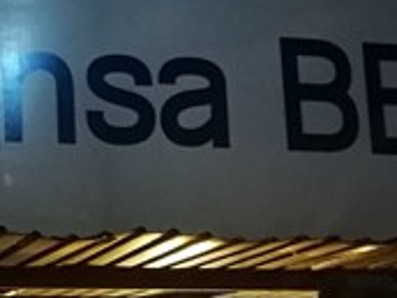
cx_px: -95
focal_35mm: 113
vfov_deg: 12.8
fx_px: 1296
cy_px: 335
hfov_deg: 16.6
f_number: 2.2
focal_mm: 4.5
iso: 640
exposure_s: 1/20
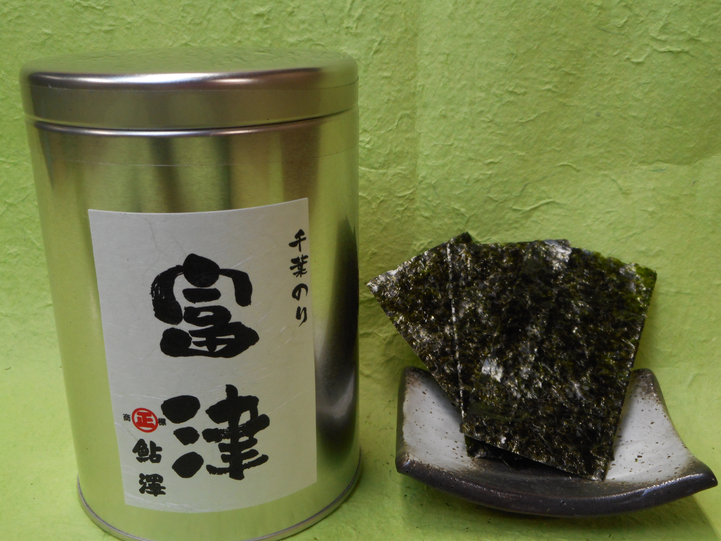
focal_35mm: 39
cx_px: 360
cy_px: 270
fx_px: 812
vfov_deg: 36.8
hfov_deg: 47.9
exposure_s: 1/30
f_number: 4.5
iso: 160
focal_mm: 6.9
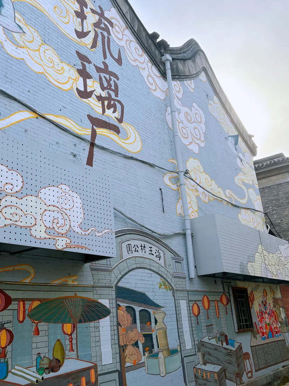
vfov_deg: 53.9
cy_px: 187
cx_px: 116
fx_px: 378
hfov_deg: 41.6
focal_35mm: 34
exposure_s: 1/2208
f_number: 1.6
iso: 64
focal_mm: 5.96
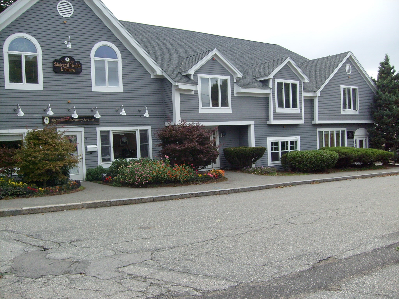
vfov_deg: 40.7
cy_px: 150
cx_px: 200
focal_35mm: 35
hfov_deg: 52.6
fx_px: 403
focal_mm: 5.8
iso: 80
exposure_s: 1/60
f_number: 7.1
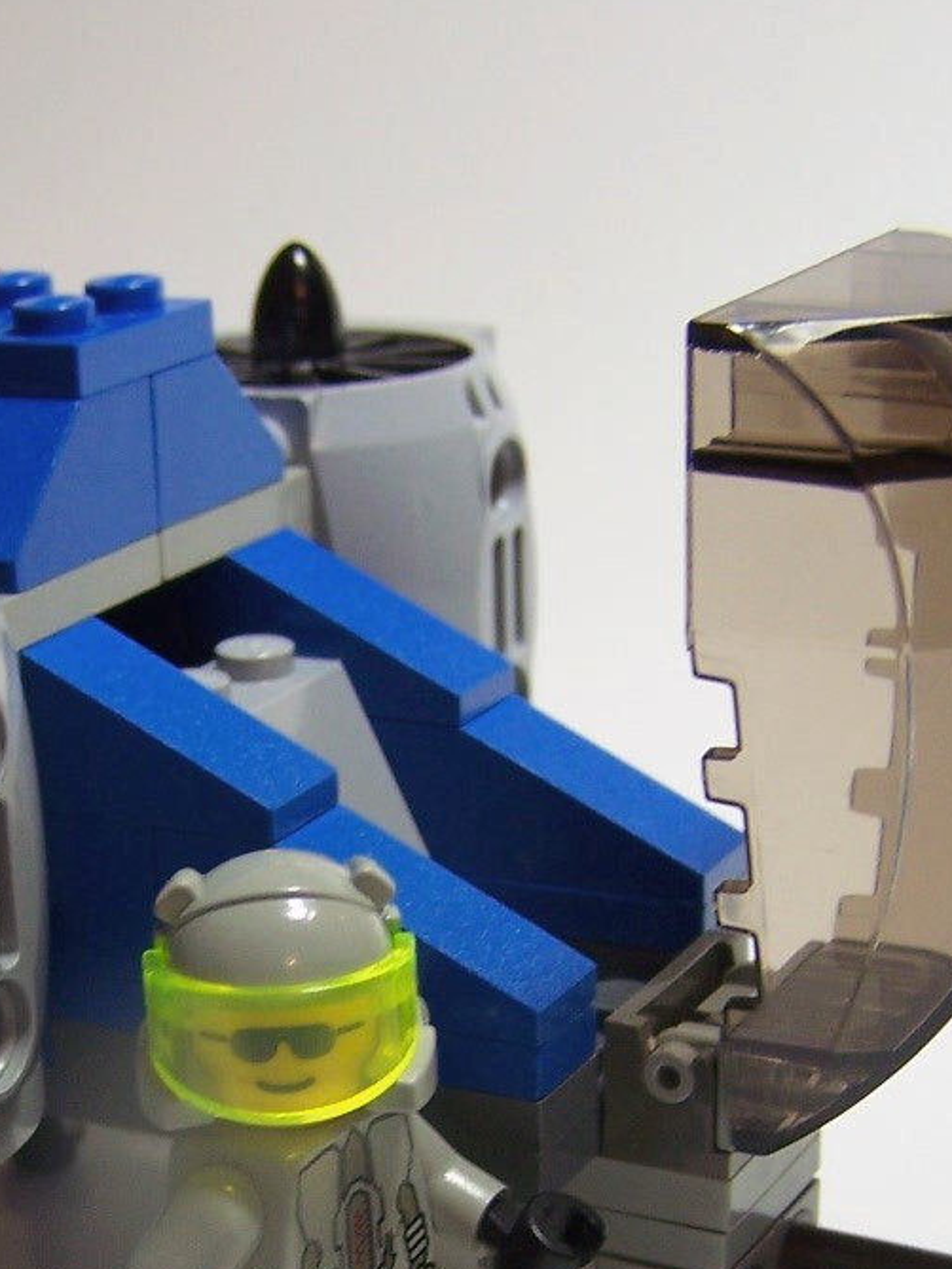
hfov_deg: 17.3
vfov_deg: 22.6
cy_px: 1055
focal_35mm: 85
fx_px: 3116
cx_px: 226
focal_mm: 6.3
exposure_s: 1/40
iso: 80
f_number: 2.8
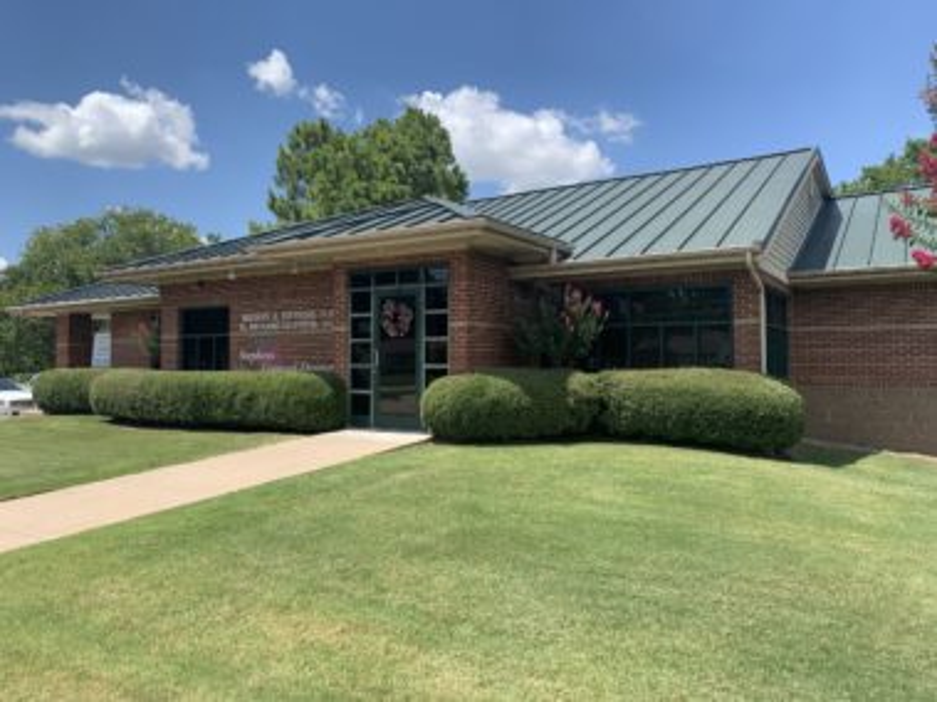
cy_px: 351
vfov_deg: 53.0
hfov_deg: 67.3
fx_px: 704
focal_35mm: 26
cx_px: 468
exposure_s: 1/1916
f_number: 1.8
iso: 25
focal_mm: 4.25
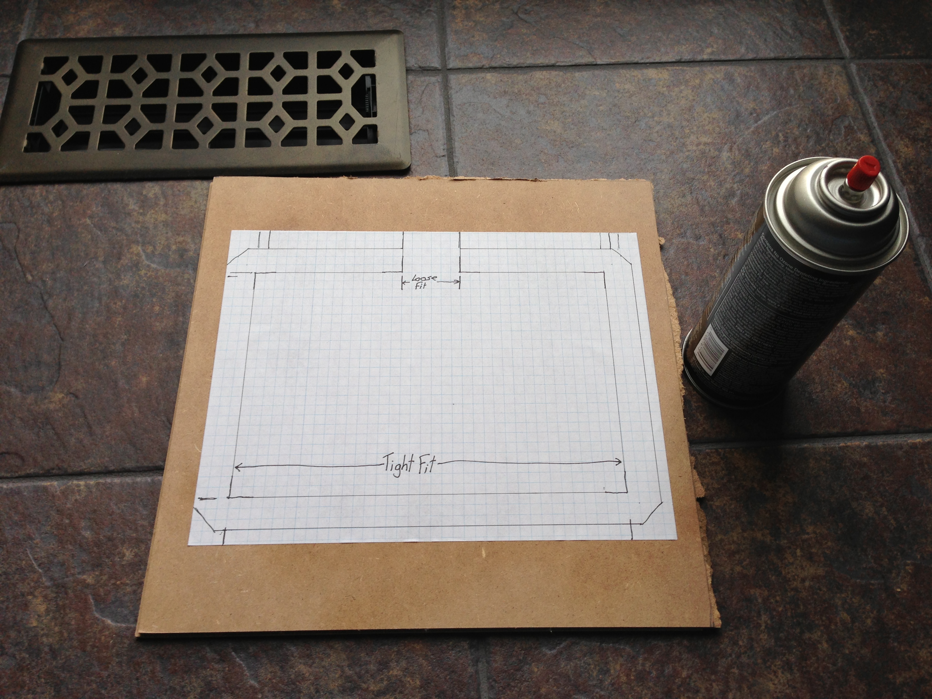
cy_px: 350
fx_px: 888
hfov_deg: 55.4
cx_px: 466
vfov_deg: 42.9
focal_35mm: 33
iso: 50
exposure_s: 1/166
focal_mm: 4.13
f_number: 2.4
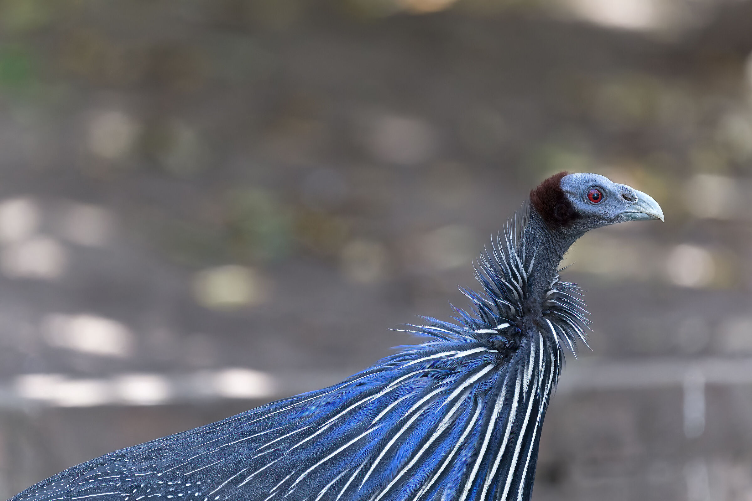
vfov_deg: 3.3
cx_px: 376
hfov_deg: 4.9
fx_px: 8773
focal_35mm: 420
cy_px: 250
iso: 16000
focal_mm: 420
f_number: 5.6
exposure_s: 1/1600
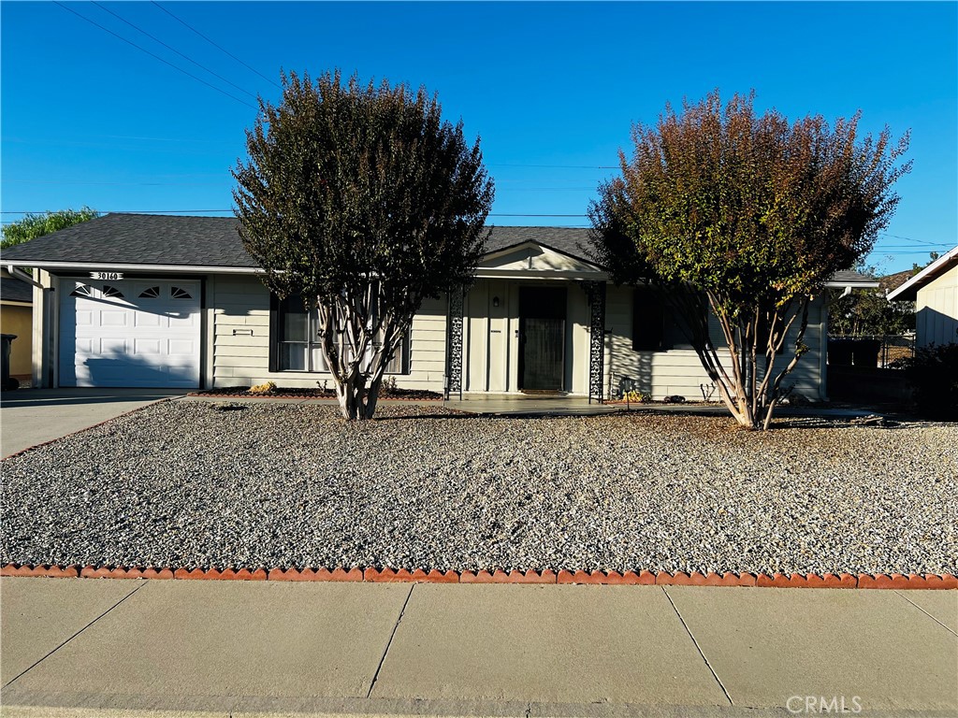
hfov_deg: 67.3
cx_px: 479
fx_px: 720
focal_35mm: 26
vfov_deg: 53.1
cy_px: 359
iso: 50
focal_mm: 5.7
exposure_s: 1/2915
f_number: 1.5
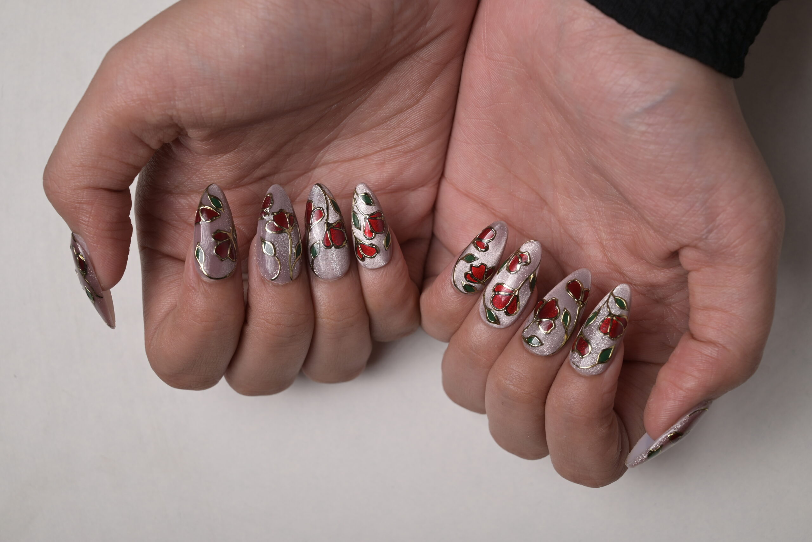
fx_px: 1579
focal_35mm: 70
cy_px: 271
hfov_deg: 28.8
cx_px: 406
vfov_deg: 19.5
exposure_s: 1/160
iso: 160
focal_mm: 70
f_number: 9
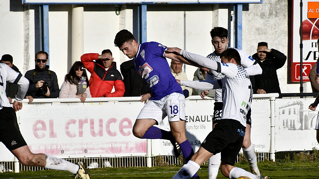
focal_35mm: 585
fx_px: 4948
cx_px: 171
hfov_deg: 3.7
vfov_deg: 2.1
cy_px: 102
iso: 320
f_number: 14
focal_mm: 500
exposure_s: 1/640
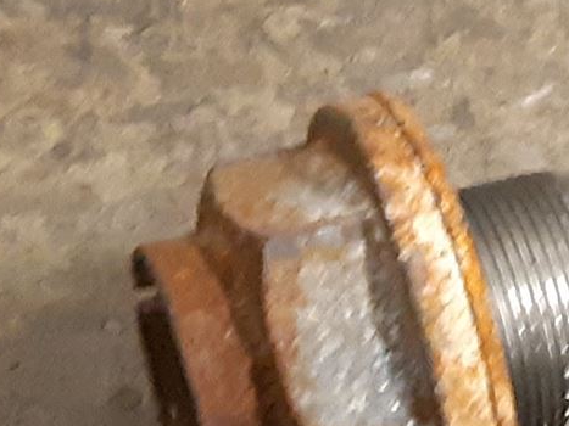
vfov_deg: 13.0
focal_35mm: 114
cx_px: 1058
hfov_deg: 14.8
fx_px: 1873
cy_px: 124
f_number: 1.7
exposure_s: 1/25
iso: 500
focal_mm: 3.93
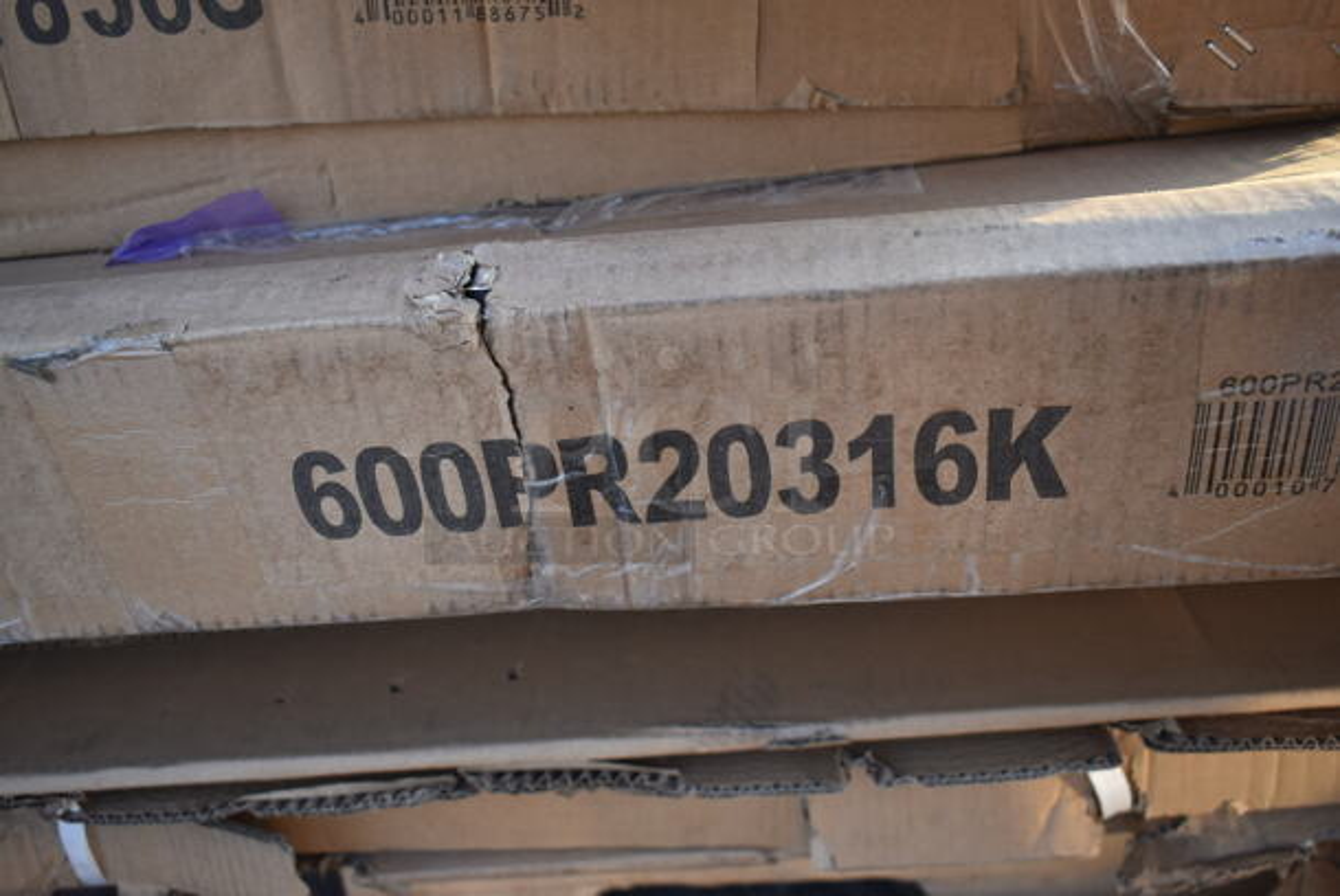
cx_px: 670
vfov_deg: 37.0
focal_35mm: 36
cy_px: 448
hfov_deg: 53.1
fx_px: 1341
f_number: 3.8
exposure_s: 1/125
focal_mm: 24
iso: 320
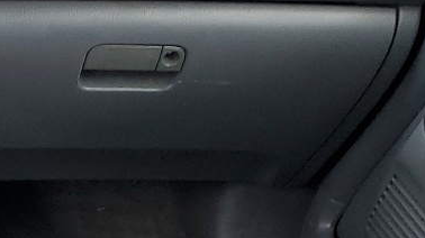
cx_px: -309
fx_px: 1351
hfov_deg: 15.6
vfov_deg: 9.8
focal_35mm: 120
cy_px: 339
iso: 51
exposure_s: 1/60.2
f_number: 1.5
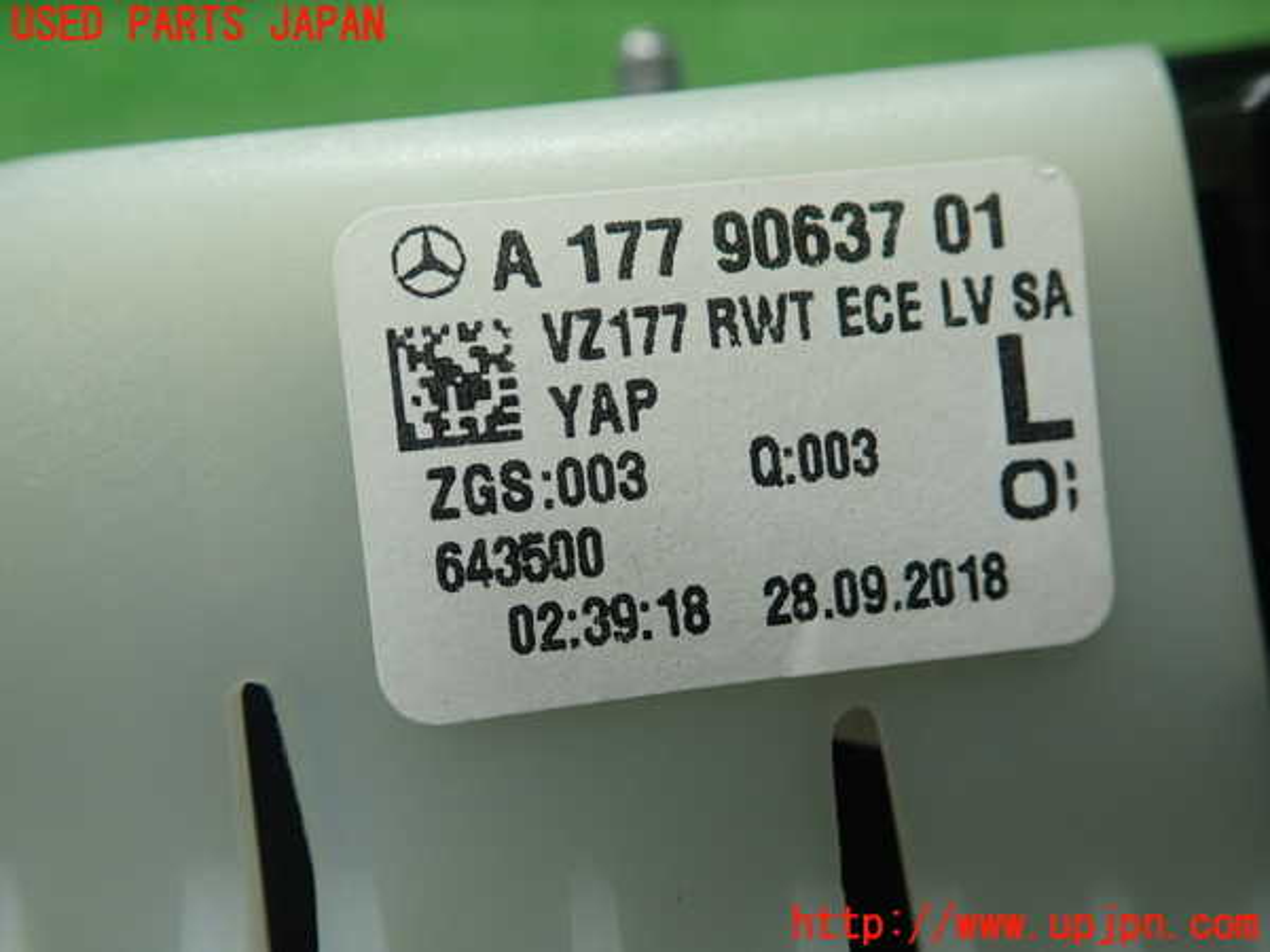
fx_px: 1101
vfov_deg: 46.8
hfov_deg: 60.0
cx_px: 635
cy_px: 476
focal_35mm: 30
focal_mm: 5.5
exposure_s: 1/125
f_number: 2.3
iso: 200
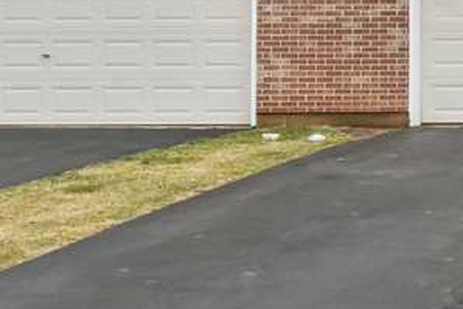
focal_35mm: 114
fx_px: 1467
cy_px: -124
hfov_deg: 15.5
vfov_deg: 11.6
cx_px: 823
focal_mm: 14
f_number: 8
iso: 100
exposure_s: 1/160
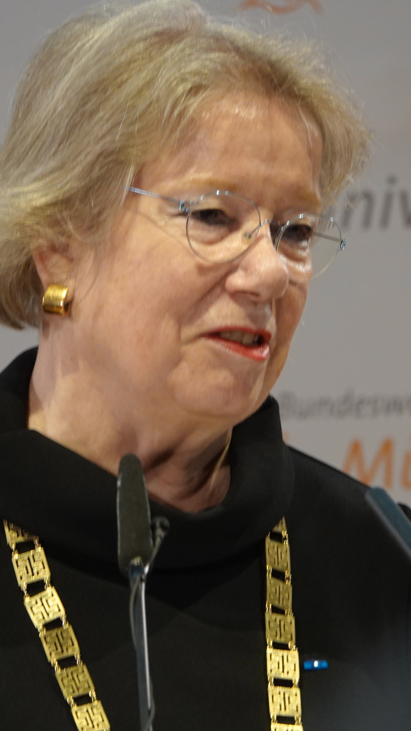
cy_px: 366
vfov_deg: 2.5
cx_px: 243
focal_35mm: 860
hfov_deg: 1.4
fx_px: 16661
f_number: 4
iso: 800
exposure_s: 1/60
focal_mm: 200.72
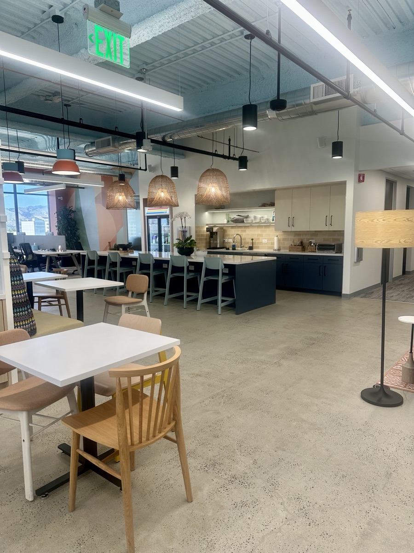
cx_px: 207
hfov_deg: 56.8
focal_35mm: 24
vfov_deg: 71.6
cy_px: 276
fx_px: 383
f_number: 1.78
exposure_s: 1/125
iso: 100
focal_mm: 6.86
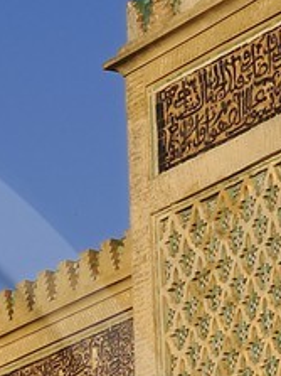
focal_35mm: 290
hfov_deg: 5.0
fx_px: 3142
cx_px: -439
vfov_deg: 6.6
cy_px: 722
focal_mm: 42
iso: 200
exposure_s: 1/160
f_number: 14
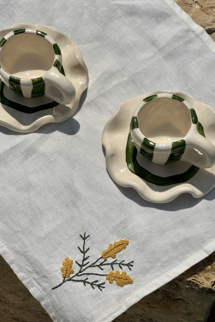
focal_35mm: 82
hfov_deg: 16.7
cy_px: 159
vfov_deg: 24.8
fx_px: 735
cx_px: 108
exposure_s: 1/3125
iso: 25
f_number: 2.8
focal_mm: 9
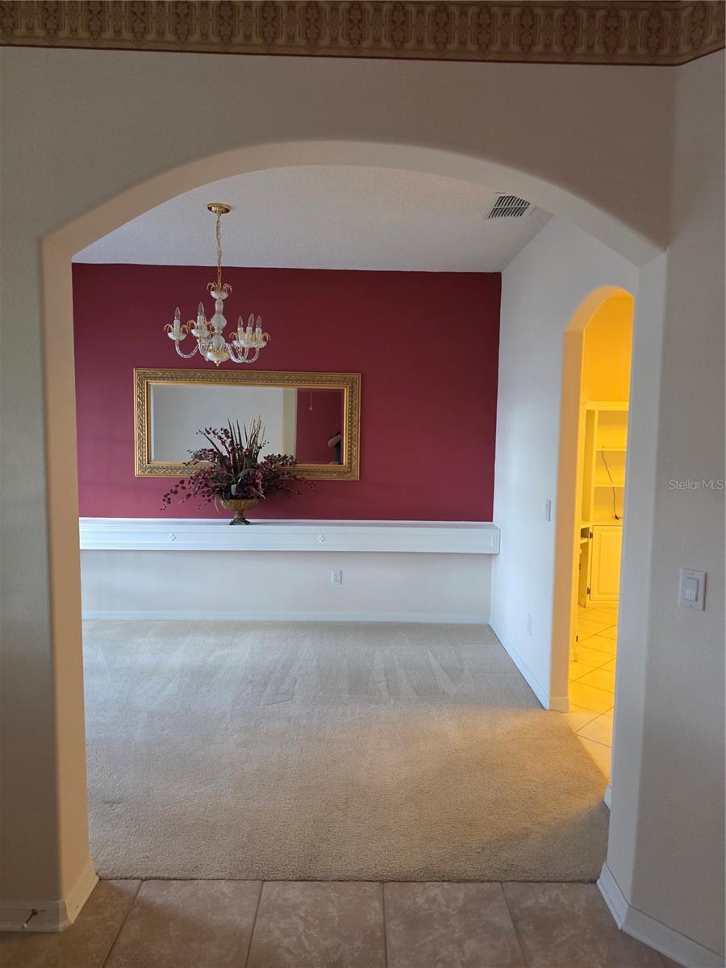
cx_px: 363
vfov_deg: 73.9
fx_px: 643
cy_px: 484
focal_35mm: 23
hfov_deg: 58.9
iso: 640
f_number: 1.7
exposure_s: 1/120
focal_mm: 6.3
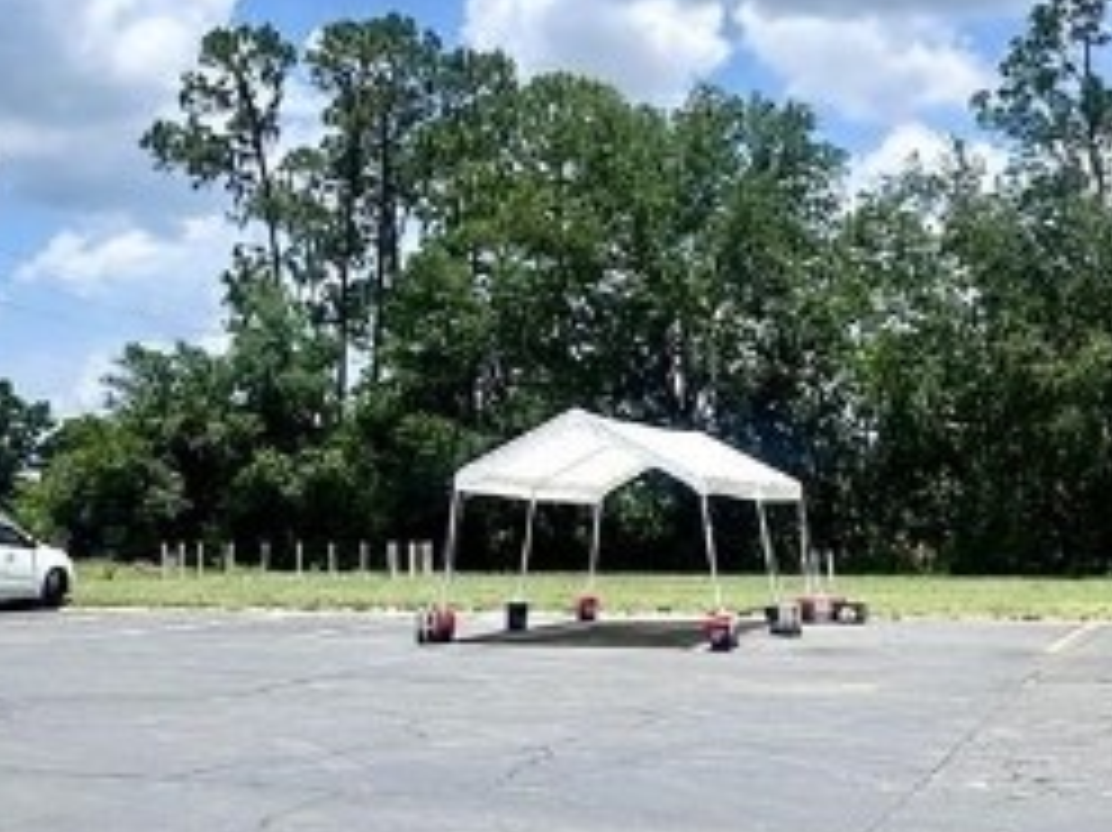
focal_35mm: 58
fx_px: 1862
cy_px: 378
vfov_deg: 25.2
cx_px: 374
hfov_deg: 33.0
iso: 40
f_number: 2.2
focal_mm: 2.22
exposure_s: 1/3040
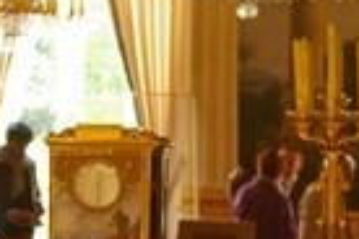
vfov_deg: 3.5
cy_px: 527
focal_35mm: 383
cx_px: 299
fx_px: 3822
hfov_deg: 5.4
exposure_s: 1/30
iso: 400
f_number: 5.6
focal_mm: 55
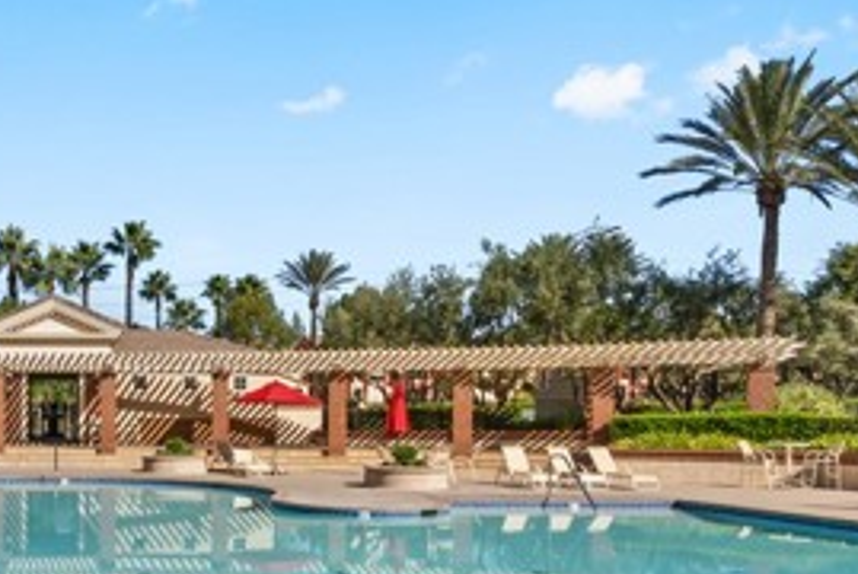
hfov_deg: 45.0
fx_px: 907
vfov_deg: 34.5
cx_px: 54
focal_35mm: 38
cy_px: 416
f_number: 22
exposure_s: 1/25
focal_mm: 16
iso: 40
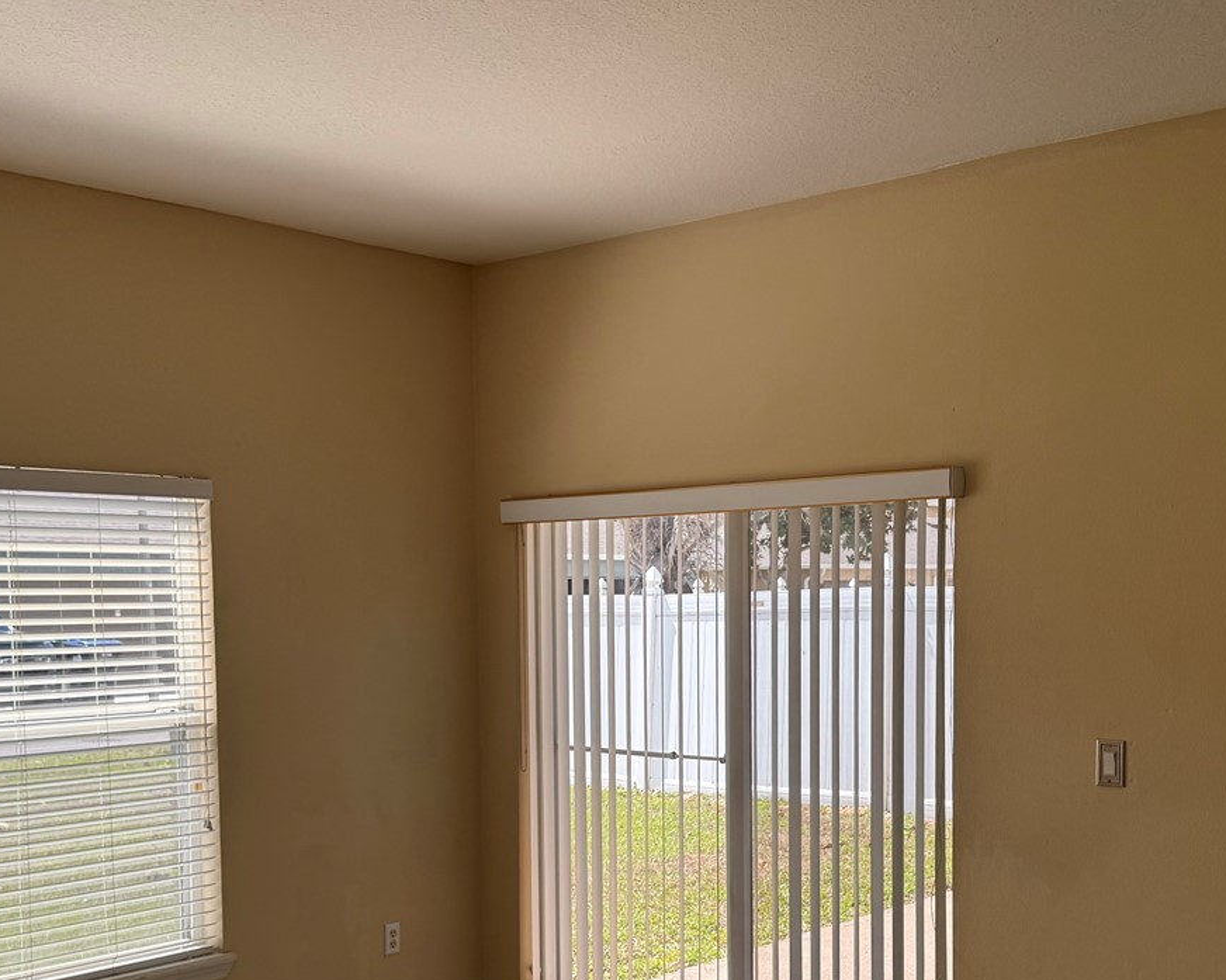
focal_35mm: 43
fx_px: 1560
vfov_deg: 34.2
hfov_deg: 42.9
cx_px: 592
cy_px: 718
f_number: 1.78
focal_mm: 6.76
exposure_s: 1/1094
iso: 80
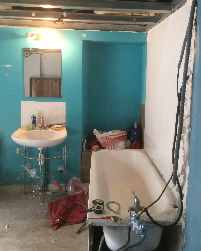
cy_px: 105
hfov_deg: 43.3
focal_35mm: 34
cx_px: 110
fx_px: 253
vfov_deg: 52.6
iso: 160
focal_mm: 4.15
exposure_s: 1/33
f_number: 2.2
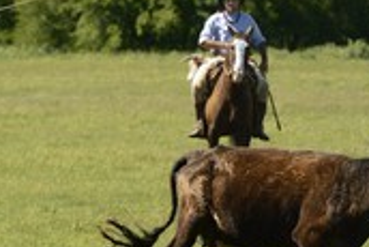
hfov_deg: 4.2
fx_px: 4996
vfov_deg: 2.8
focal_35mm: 487
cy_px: 122
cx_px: 129
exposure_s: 1/800
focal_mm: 200
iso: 400
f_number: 8
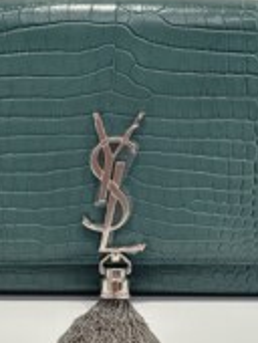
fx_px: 615
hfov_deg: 23.7
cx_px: 123
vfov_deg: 30.7
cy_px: 93
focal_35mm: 62
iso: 200
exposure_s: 1/100
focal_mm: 6.86
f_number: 1.78
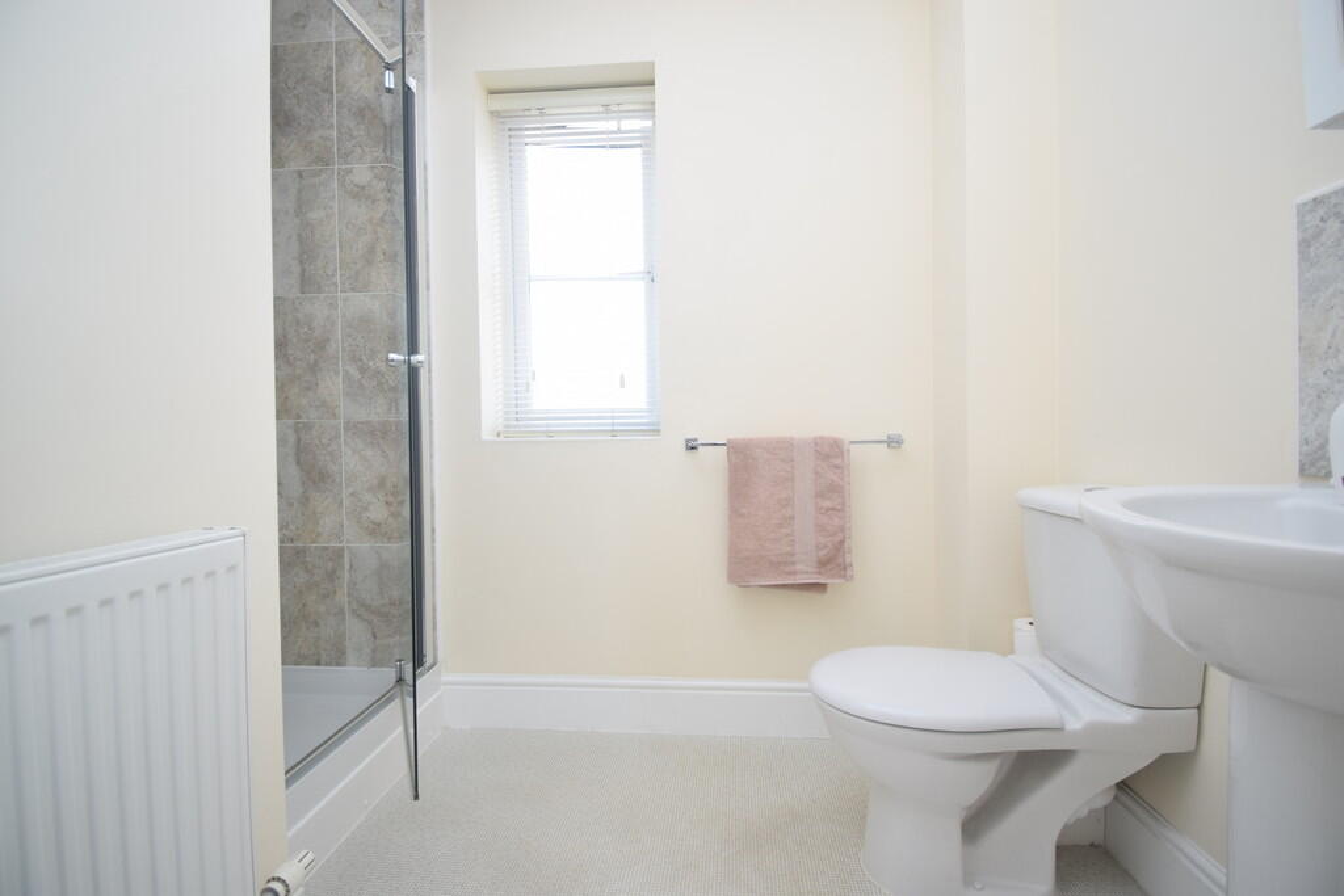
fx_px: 560
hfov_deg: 100.4
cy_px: 448
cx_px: 672
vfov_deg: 77.3
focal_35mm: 15
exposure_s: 1/100
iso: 400
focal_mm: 10
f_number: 5
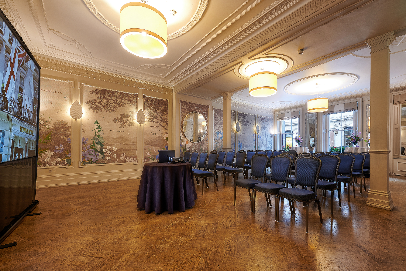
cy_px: 136
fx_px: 158
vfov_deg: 81.2
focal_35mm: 14
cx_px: 203
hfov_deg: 104.3
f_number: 9
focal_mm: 14
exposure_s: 2
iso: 100
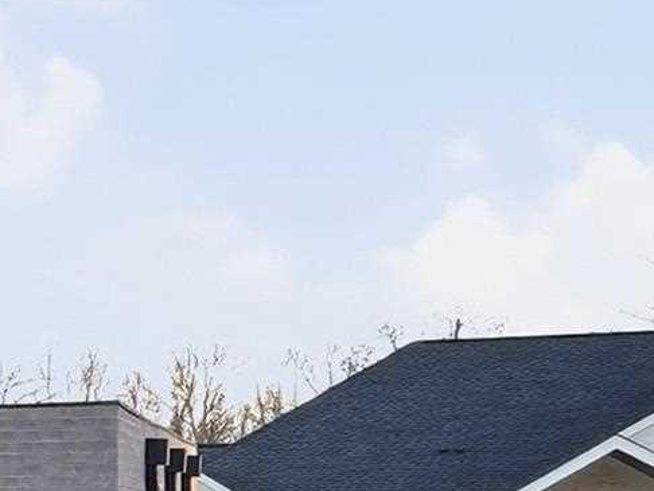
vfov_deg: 15.3
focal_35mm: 95
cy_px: 467
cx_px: -1179
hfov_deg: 12.3
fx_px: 1796
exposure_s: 1/60
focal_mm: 16
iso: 250
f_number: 9
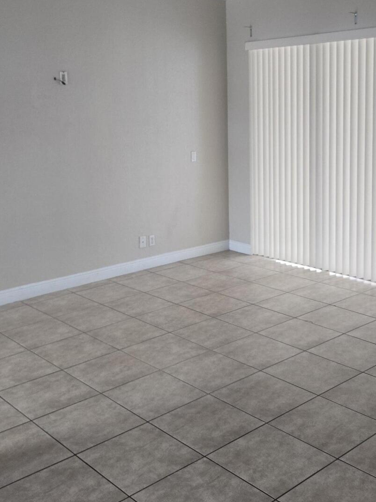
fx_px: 623
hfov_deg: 33.6
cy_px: 174
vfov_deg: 43.3
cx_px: 194
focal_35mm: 43
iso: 200
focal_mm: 5.4
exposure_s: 1/120
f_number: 1.8
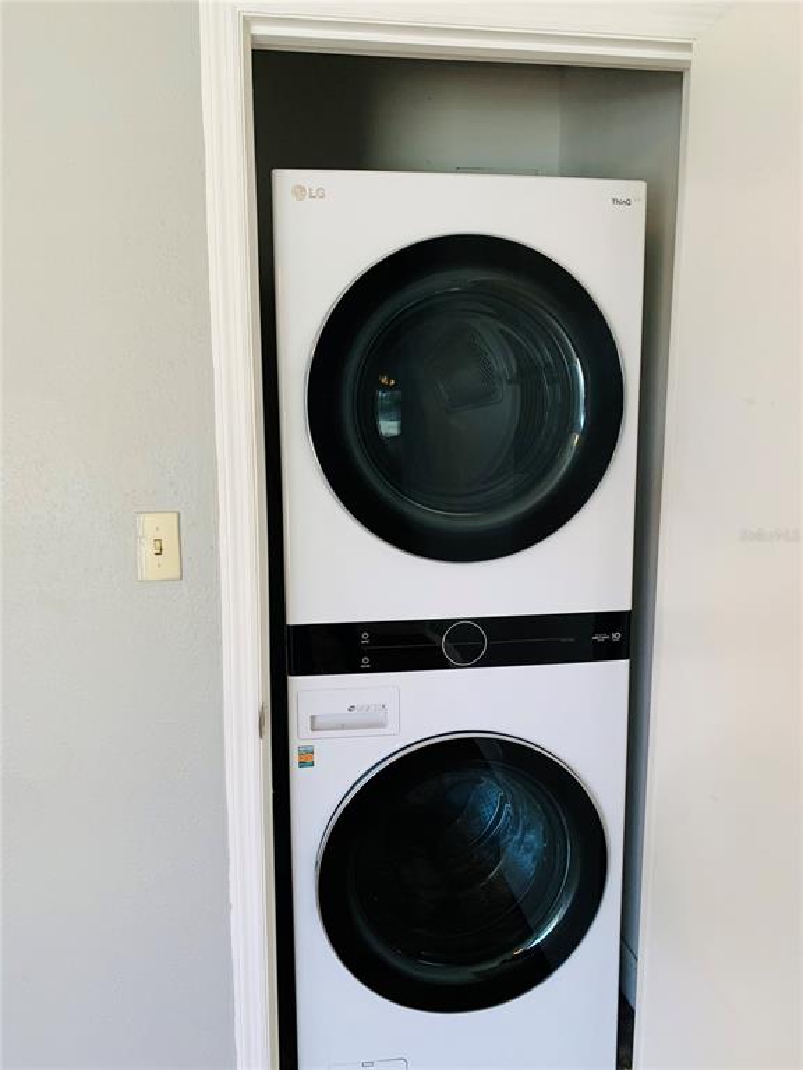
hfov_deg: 53.1
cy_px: 535
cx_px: 402
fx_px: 804
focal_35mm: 26
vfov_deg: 67.3
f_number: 1.8
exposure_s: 1/91
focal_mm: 4.25
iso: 100
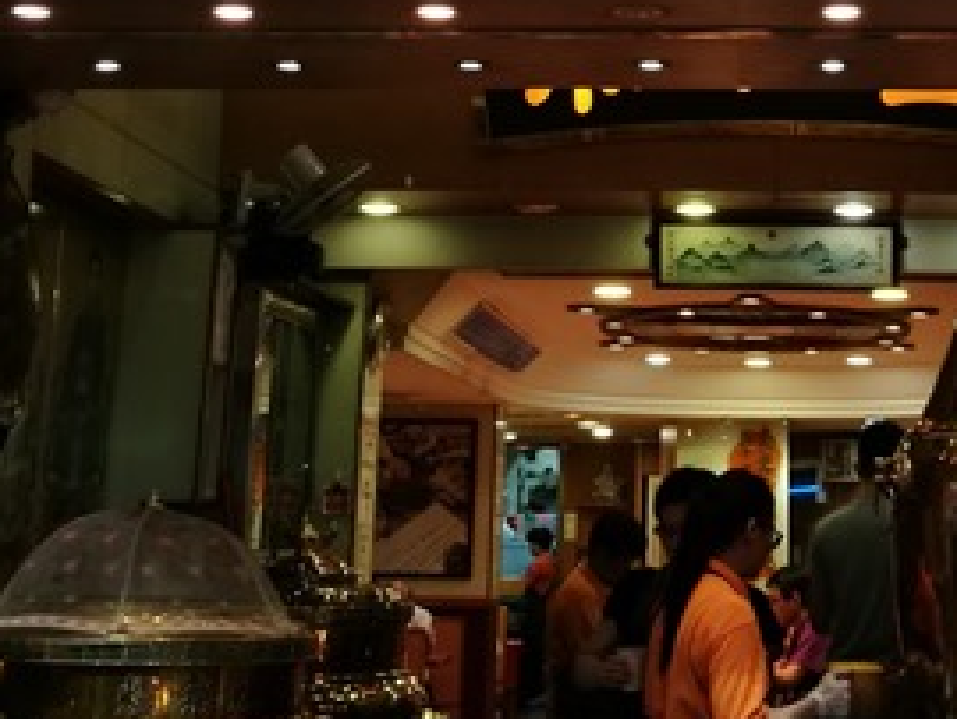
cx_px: 705
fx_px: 1992
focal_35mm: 72
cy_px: -60
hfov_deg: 26.7
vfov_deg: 19.6
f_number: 2.2
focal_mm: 4.5
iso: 160
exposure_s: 1/50
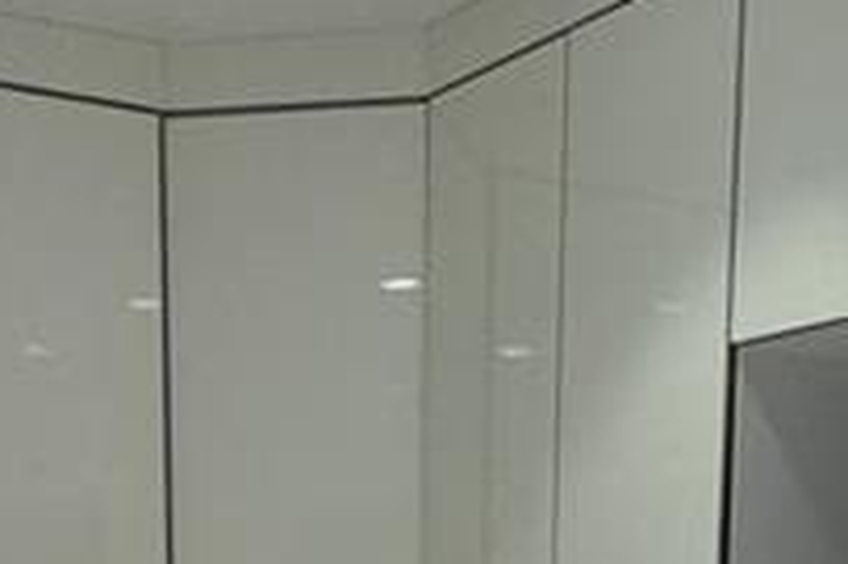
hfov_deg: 23.7
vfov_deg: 13.4
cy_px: 1153
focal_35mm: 86
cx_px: 455
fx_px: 2024
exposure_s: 1/120
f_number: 2.2
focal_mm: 2.22
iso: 250
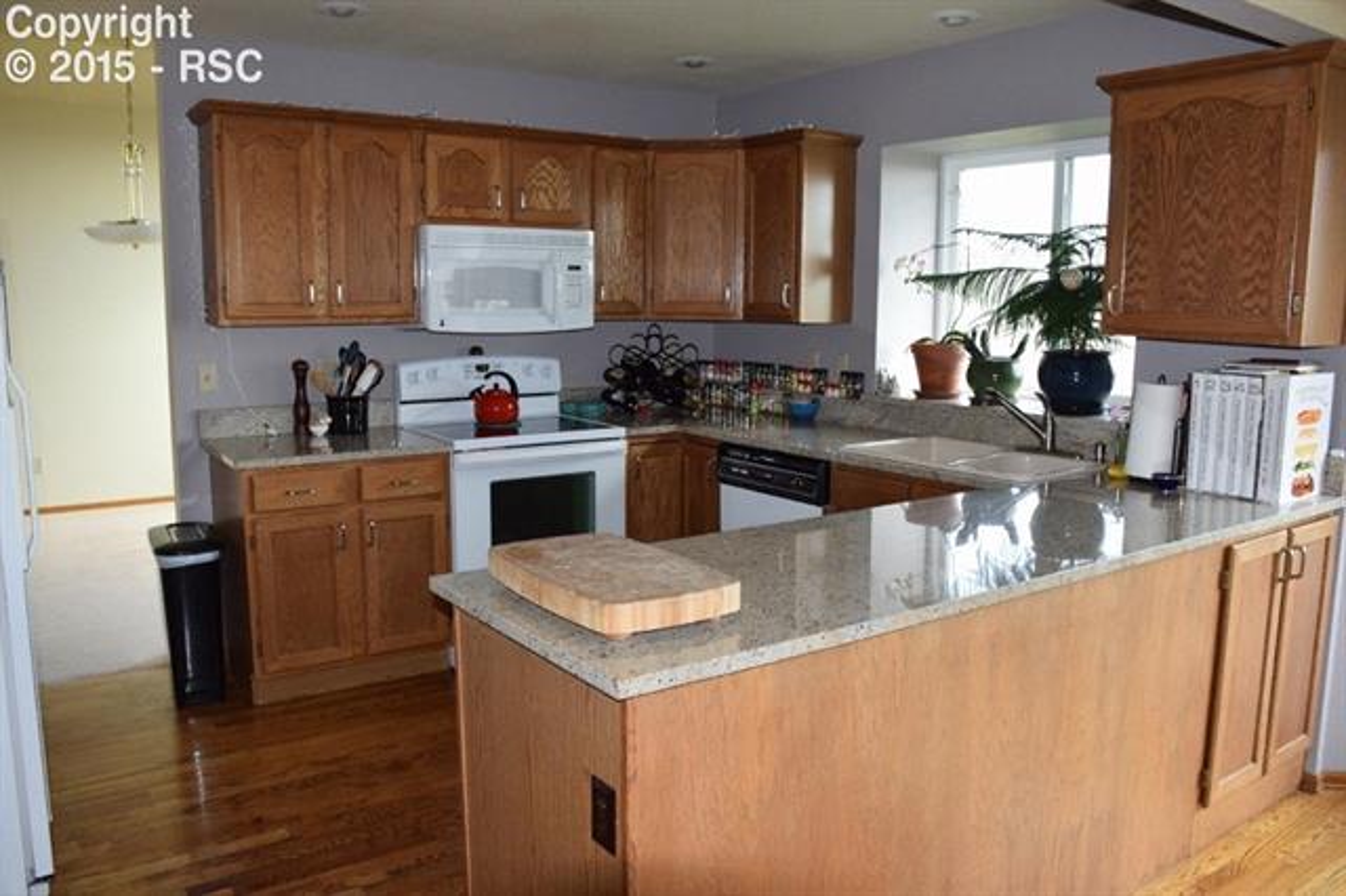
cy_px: 448
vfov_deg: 47.9
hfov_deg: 67.4
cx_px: 673
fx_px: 1009
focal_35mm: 27
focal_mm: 18
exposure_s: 1/125
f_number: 5.6
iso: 800
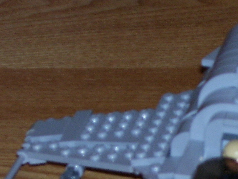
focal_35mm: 294
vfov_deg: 5.0
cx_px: 271
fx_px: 2021
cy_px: 219
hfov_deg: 6.7
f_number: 4.6
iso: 125
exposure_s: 1/90
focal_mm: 16.8
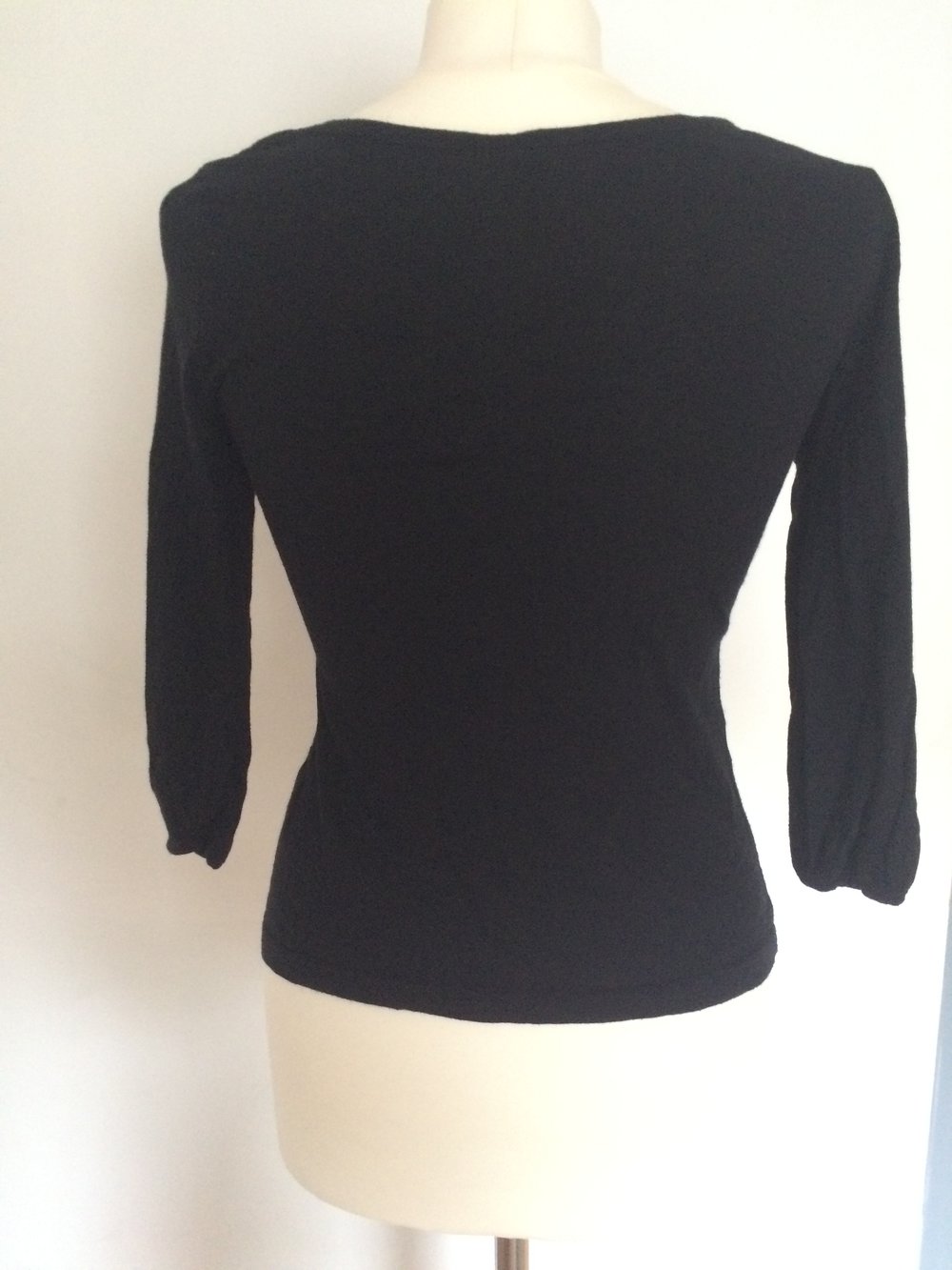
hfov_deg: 48.2
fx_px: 1063
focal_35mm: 29
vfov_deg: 61.7
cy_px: 635
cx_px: 476
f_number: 2.2
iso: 320
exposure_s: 1/30
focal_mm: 4.15
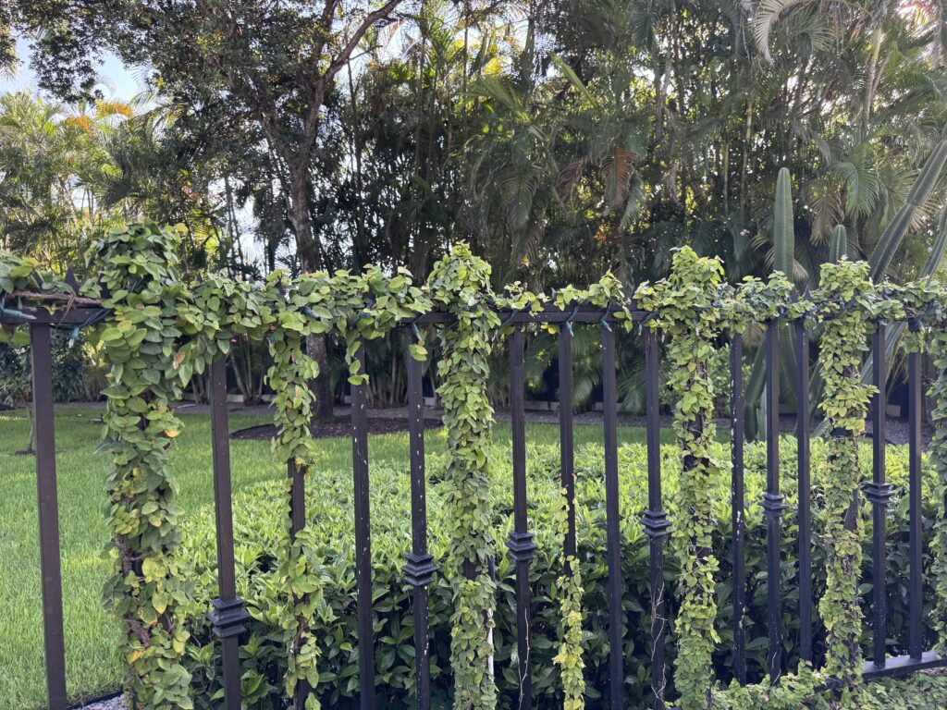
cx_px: 474
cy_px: 355
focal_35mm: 24
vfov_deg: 56.8
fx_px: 657
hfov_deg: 71.6
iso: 80
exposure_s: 1/157
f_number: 1.78
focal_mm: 6.76
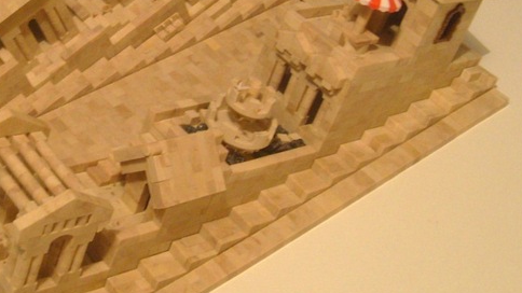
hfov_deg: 32.9
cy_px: 70
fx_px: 872
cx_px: 157
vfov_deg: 19.0
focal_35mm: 63
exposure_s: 1/10
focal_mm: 5.8
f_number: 2.8
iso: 200
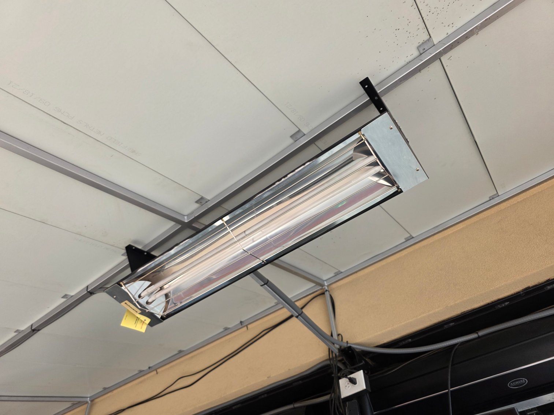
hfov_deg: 73.9
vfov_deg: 58.9
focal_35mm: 23
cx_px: 277
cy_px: 208
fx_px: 368
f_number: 1.7
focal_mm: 6.3
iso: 50
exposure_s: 1/359
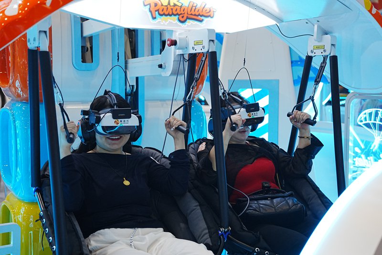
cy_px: 128
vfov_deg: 28.3
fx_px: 505
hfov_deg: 41.4
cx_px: 191
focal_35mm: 48
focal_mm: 47.6
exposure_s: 1/640
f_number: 3.2
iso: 1600
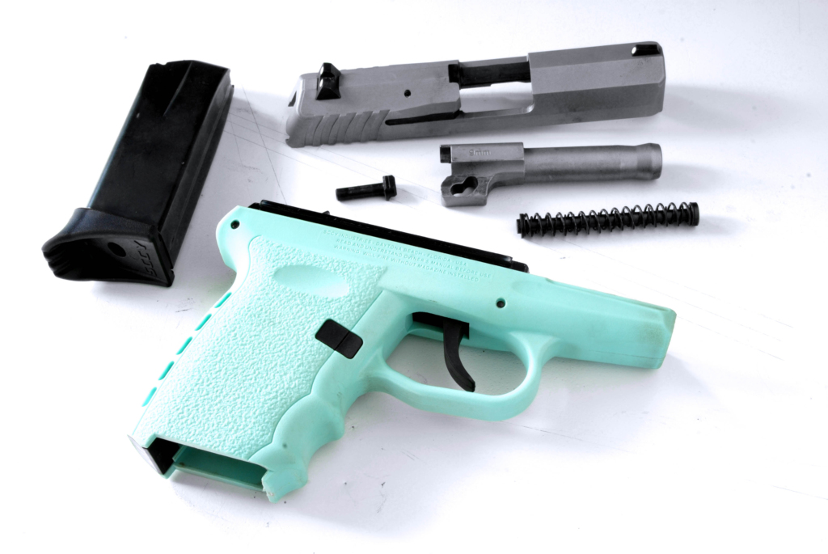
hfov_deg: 38.8
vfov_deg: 26.5
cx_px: 414
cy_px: 277
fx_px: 1174
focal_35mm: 51
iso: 100
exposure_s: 10
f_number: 22
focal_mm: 34
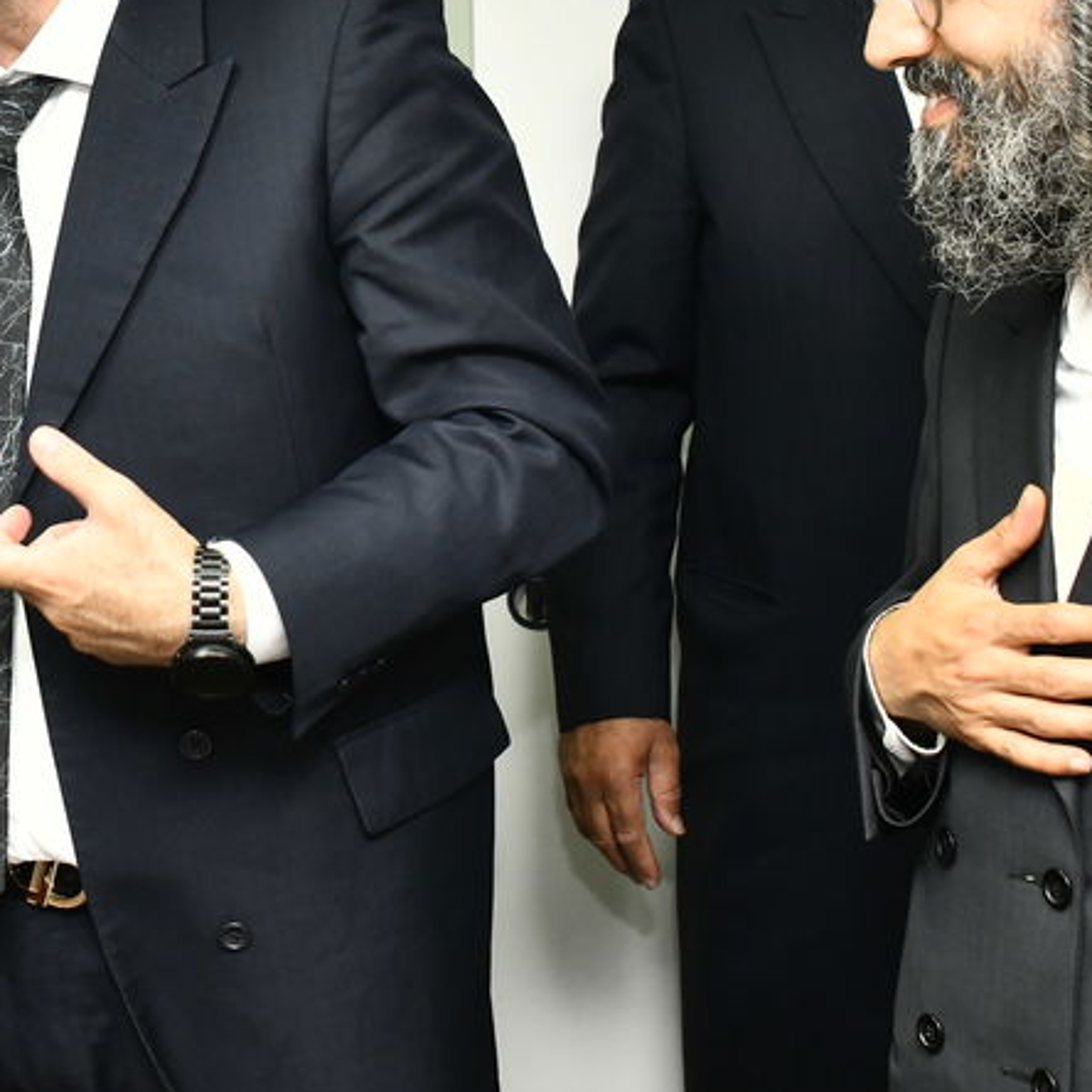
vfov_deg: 22.8
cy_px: 228
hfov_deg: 22.2
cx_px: -10
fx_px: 2677
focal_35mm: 75
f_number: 5.6
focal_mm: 28
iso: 640
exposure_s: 1/160
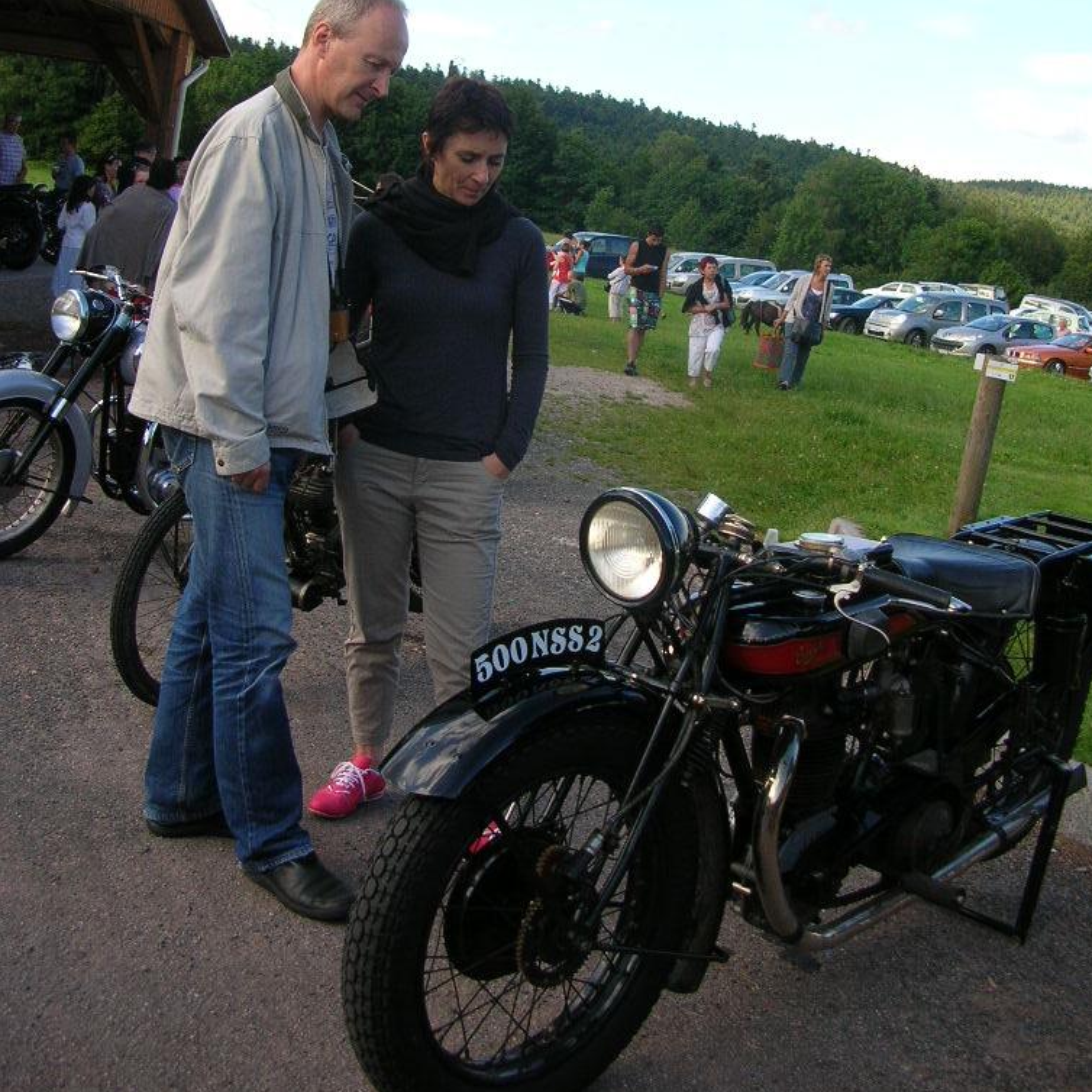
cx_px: 555
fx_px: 1499
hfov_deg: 40.0
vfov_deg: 39.7
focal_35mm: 42
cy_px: 391
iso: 50
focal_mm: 5.8
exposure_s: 1/318
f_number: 2.8
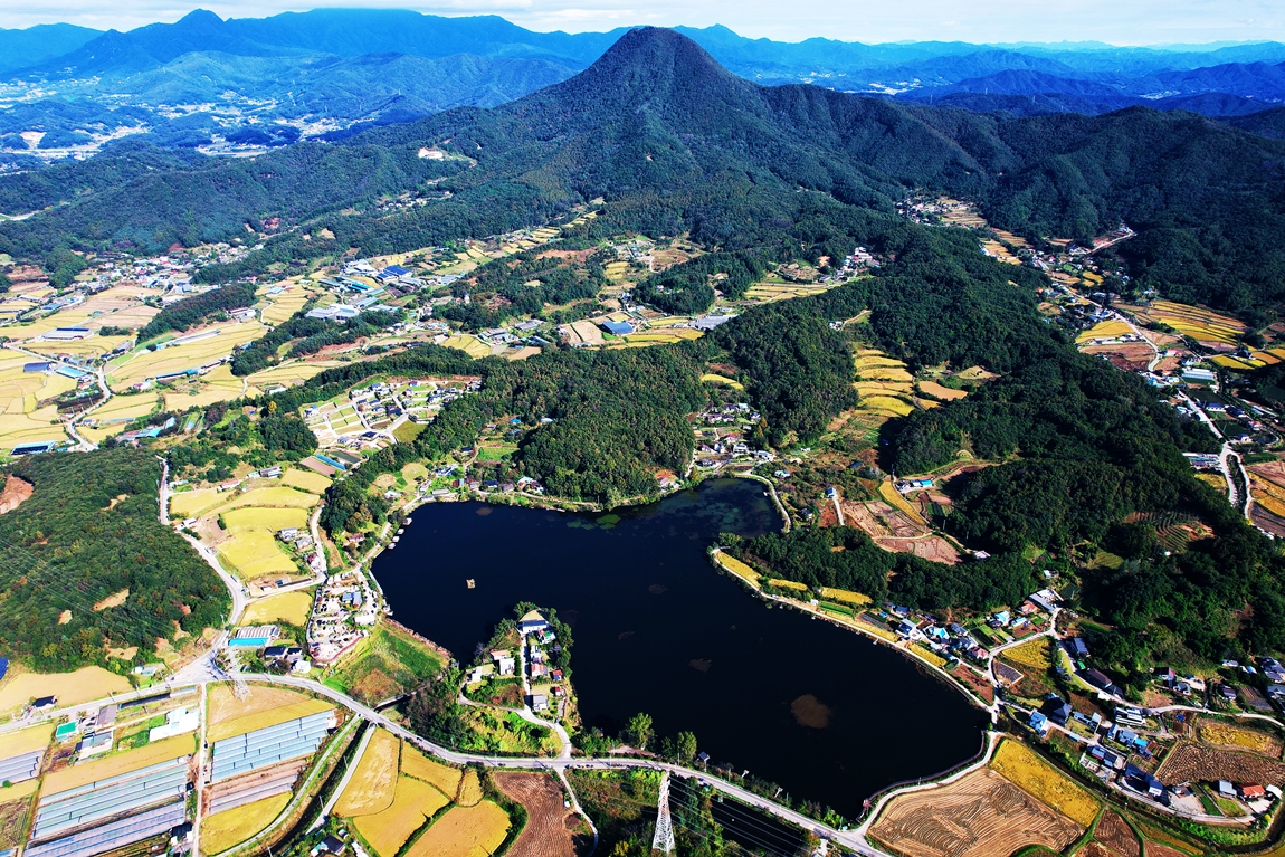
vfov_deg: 57.2
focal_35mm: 22
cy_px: 428
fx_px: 785
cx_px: 642
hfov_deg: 78.6
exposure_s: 1/1000
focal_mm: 8.38
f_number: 2.8
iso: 100
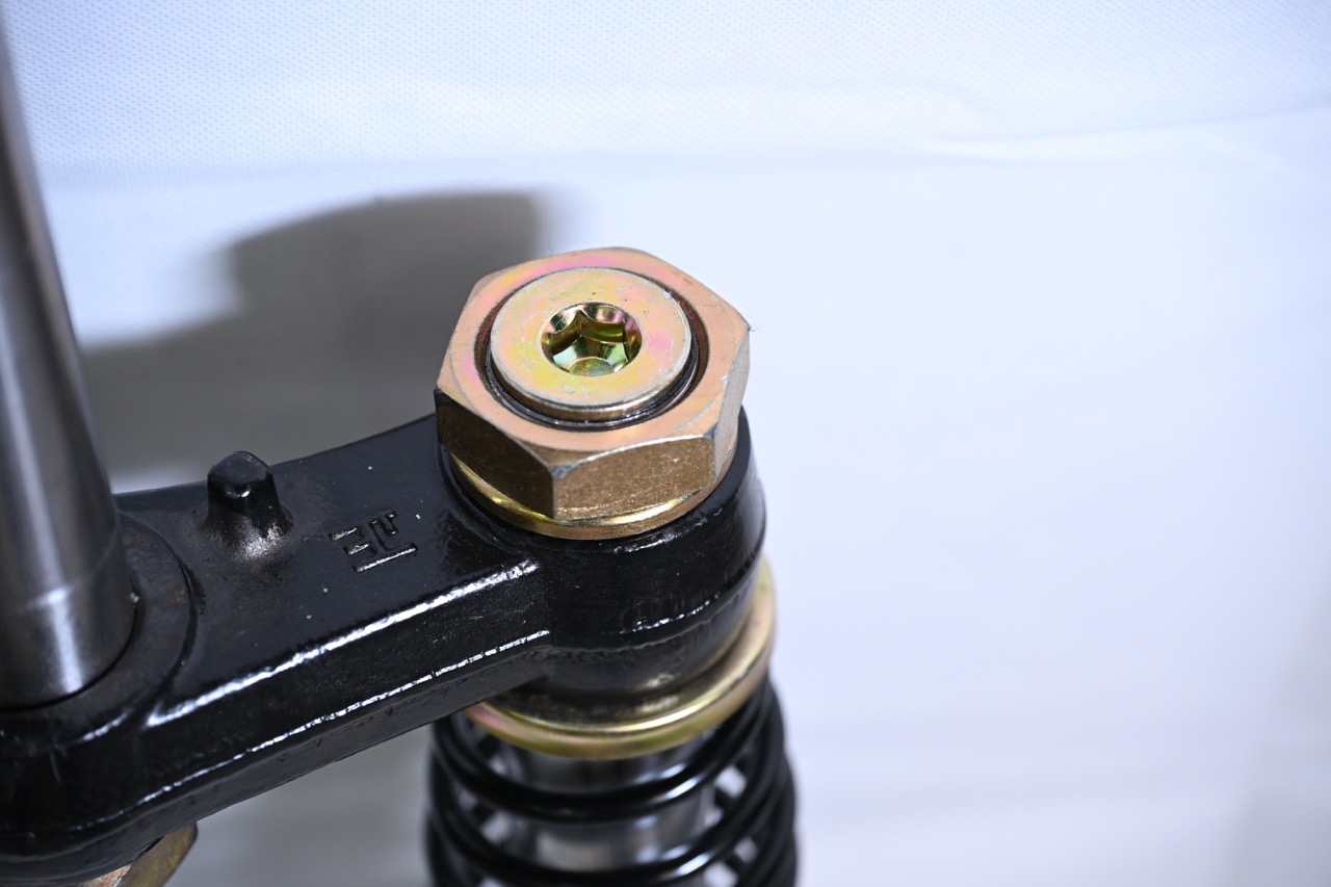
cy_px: 444
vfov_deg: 14.1
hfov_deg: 21.0
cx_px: 666
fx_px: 3586
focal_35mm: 97
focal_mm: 97
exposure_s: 1/125
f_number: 4
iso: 1000
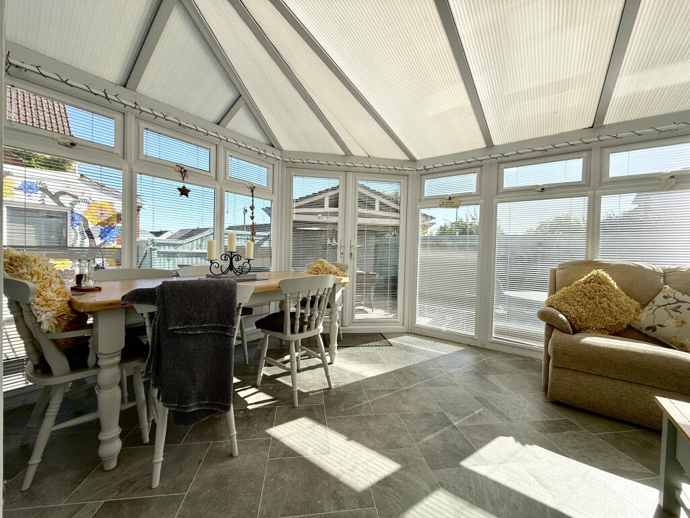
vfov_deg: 85.7
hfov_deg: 102.1
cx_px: 345
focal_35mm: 14
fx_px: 279
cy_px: 259
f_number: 2.2
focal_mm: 2.22
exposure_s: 1/734
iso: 50
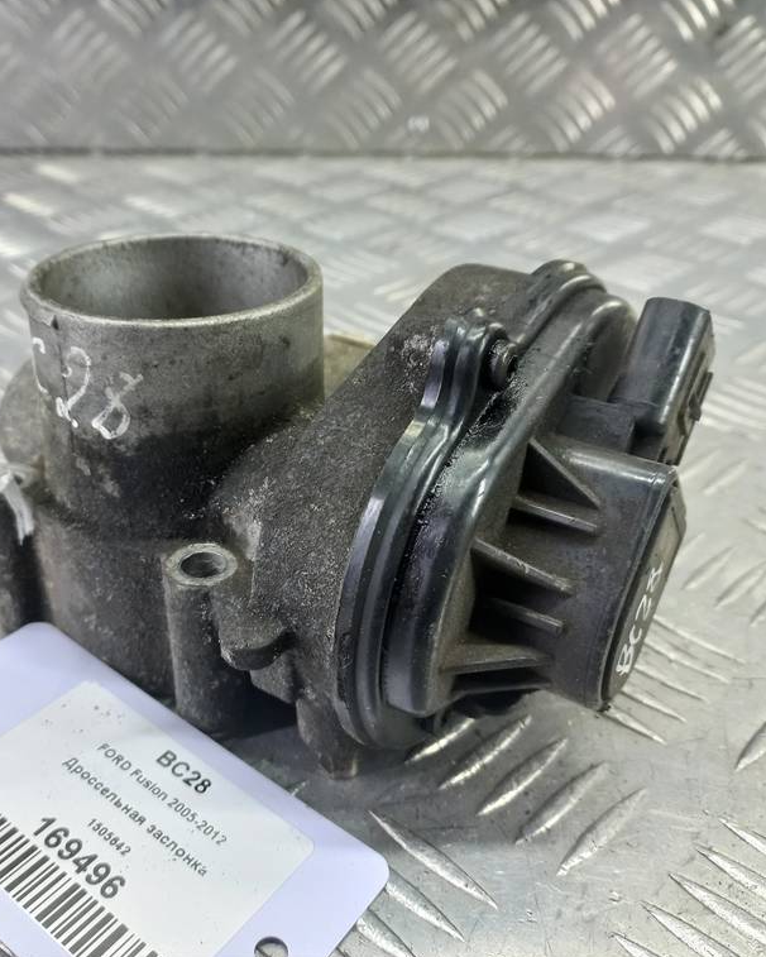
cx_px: 303
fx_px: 935
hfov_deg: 44.3
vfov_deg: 54.2
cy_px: 477
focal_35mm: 33
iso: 125
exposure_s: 1/50
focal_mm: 4.6
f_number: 1.8
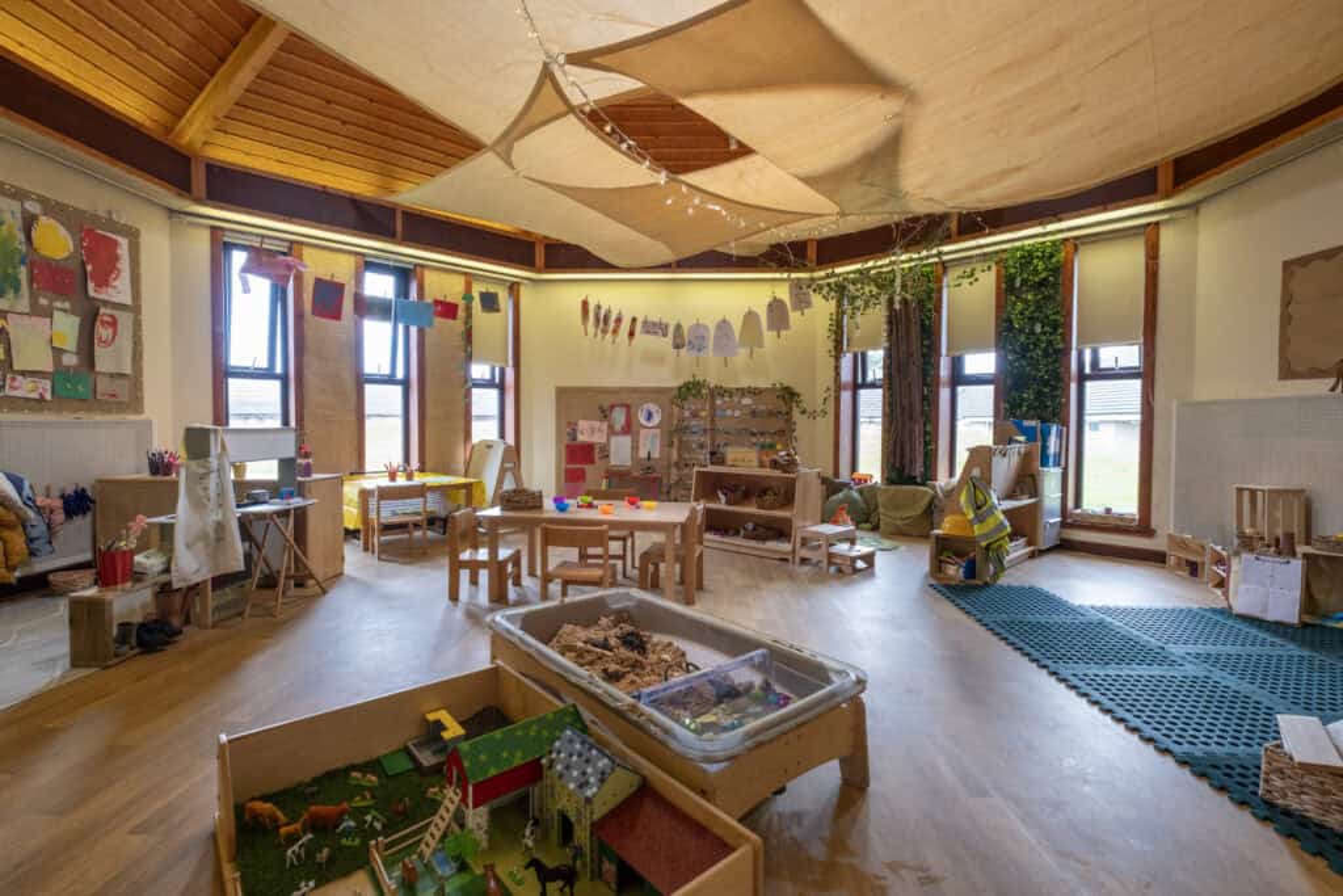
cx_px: 672
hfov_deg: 100.4
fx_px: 560
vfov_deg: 77.3
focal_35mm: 15
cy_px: 448
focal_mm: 10
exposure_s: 1/50
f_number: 5
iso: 500
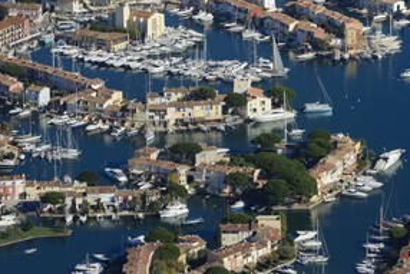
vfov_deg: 6.3
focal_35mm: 220
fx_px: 2507
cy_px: 108
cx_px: 262
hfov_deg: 9.3
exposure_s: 1/1250
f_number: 13
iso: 800
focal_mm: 150
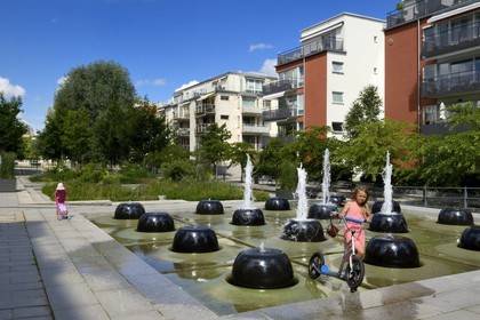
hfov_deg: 63.7
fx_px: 387
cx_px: 240
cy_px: 160
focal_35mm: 29
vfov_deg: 45.0
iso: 400
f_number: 18
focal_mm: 29
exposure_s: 1/250
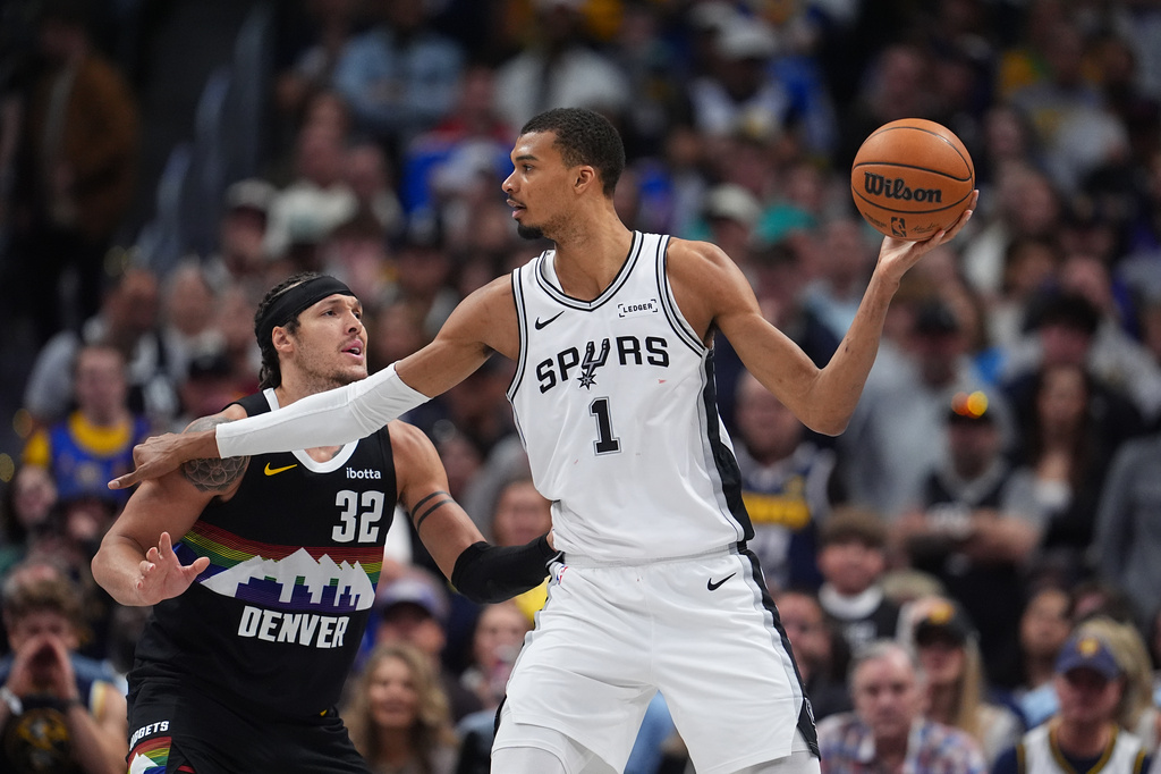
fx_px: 12895
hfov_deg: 5.2
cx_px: 580
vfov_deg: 3.4
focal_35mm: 400
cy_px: 387
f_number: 3.2
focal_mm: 400
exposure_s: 1/2000
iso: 5000
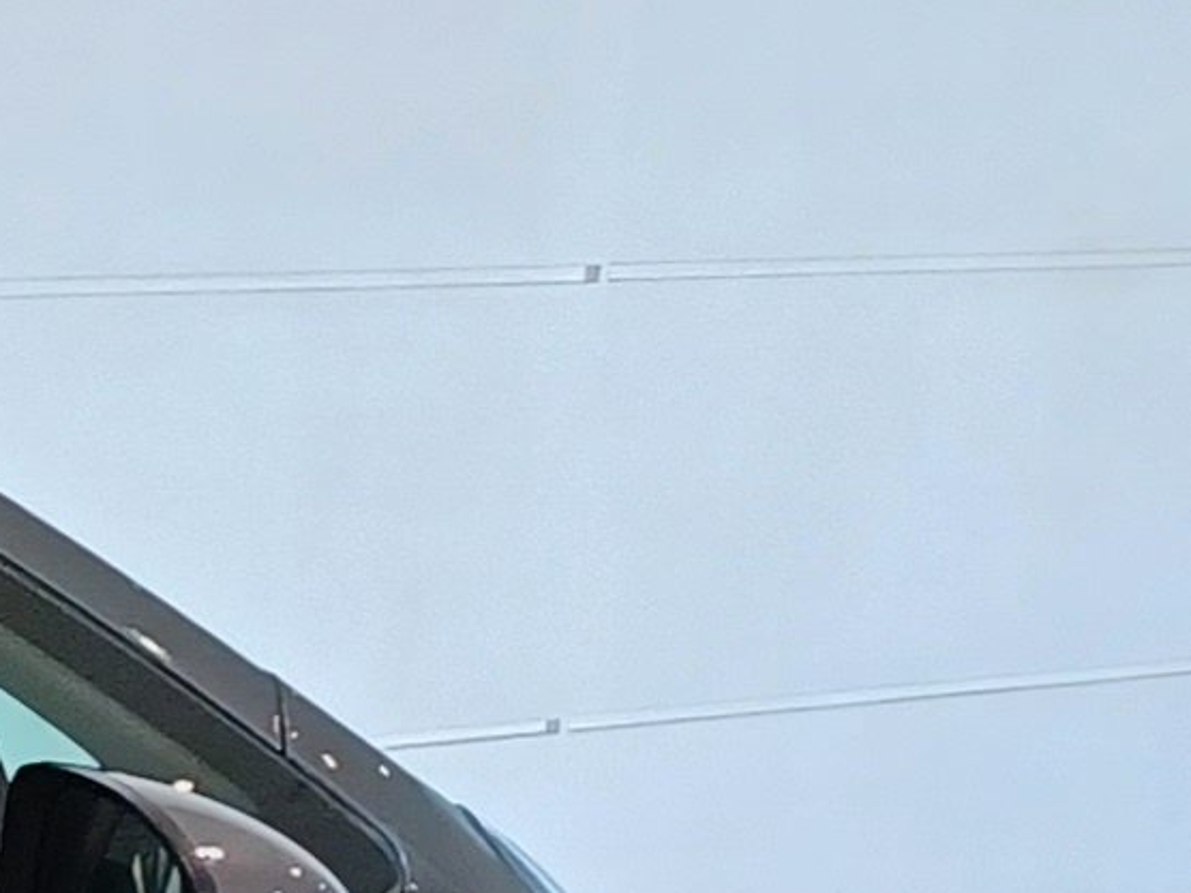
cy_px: 1460
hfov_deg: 8.7
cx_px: -2581
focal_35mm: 180
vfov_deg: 8.0
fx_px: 6193
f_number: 1.8
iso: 160
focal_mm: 4.6
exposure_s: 1/60
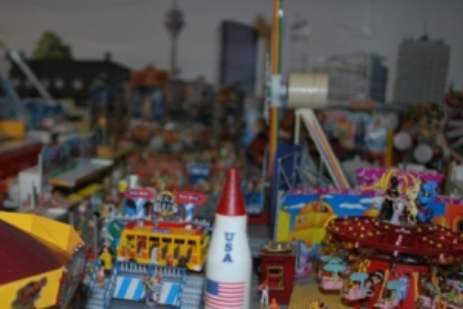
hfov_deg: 39.6
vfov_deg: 27.3
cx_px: 138
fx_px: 631
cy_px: 226
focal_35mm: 49
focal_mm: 22
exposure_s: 1/60
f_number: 4
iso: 200
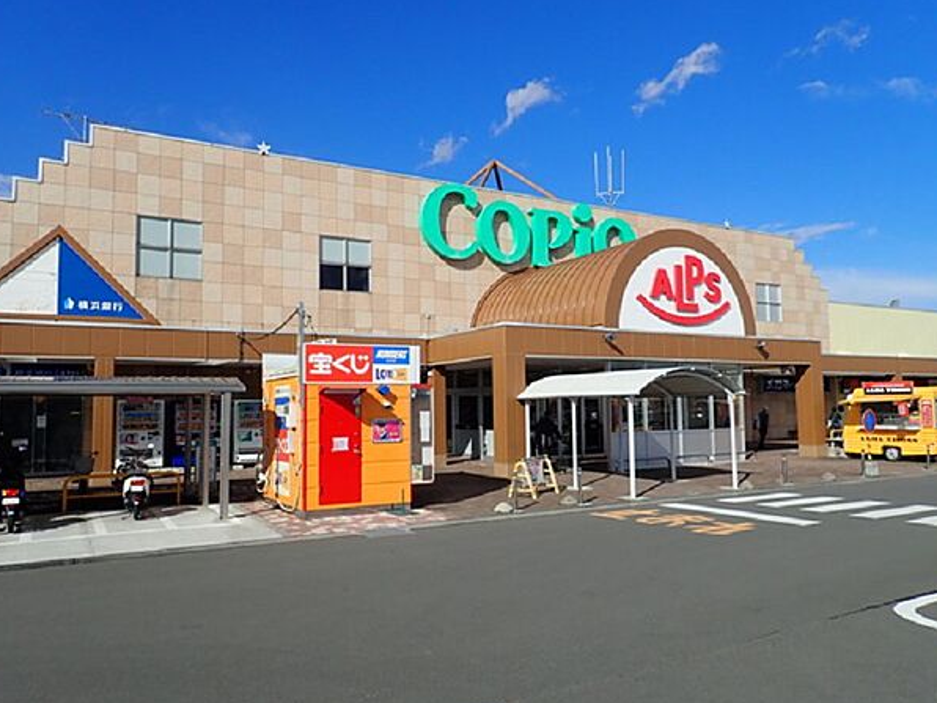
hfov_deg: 67.3
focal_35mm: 26
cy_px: 358
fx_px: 704
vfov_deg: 53.1
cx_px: 465
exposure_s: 1/500
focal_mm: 4.5
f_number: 8
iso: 160
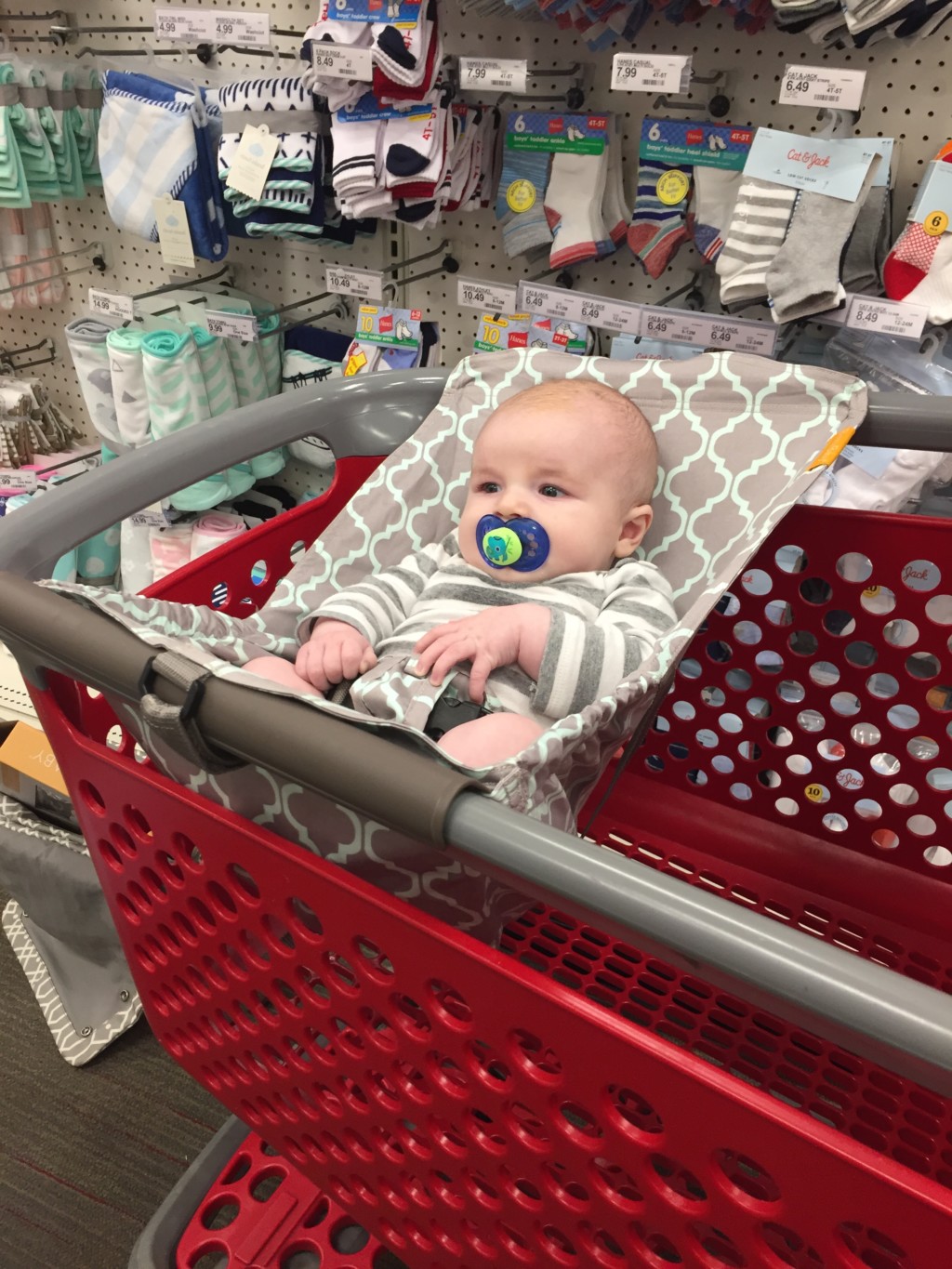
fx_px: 1063
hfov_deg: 48.2
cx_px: 476
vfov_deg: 61.7
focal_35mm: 29
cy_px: 634
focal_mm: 4.15
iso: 80
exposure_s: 1/30
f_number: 2.2
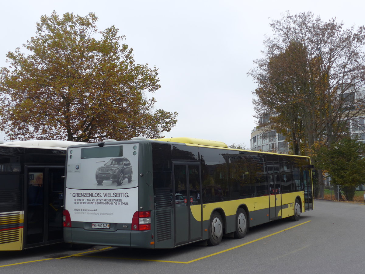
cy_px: 137
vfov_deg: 32.9
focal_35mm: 44
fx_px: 464
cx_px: 182
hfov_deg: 42.9
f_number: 2.8
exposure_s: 1/320
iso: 80
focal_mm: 9
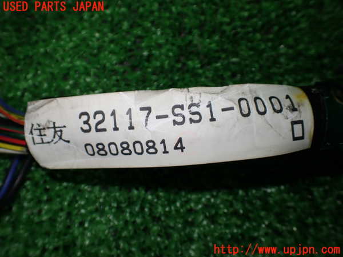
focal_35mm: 30
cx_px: 172
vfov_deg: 46.8
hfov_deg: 60.0
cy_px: 128
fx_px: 297
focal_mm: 5.4
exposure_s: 1/125
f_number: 2.3
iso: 100
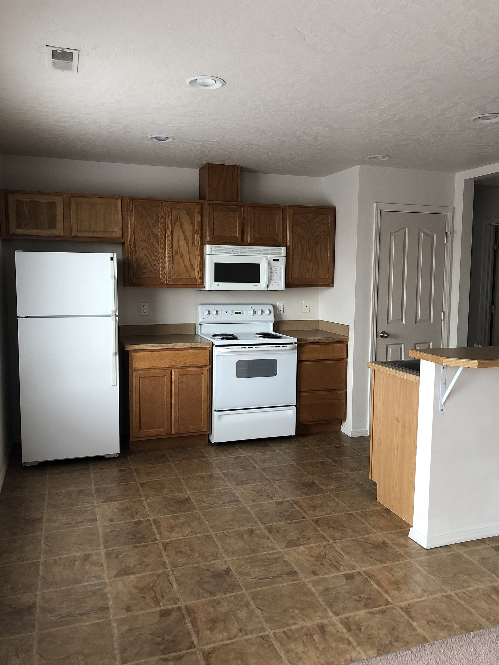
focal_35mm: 28
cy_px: 332
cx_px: 250
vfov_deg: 63.4
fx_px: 538
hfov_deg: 49.8
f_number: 1.8
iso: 32
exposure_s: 1/30
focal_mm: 3.99
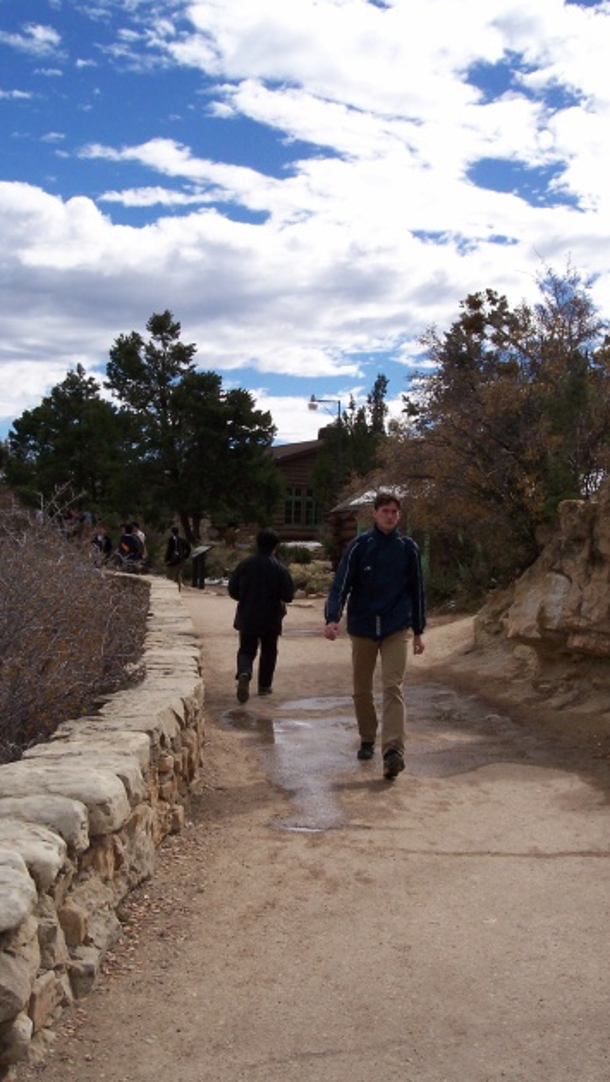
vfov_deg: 48.3
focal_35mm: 42
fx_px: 1206
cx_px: 336
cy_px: 538
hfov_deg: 28.4
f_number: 4.8
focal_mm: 8
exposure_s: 1/1000
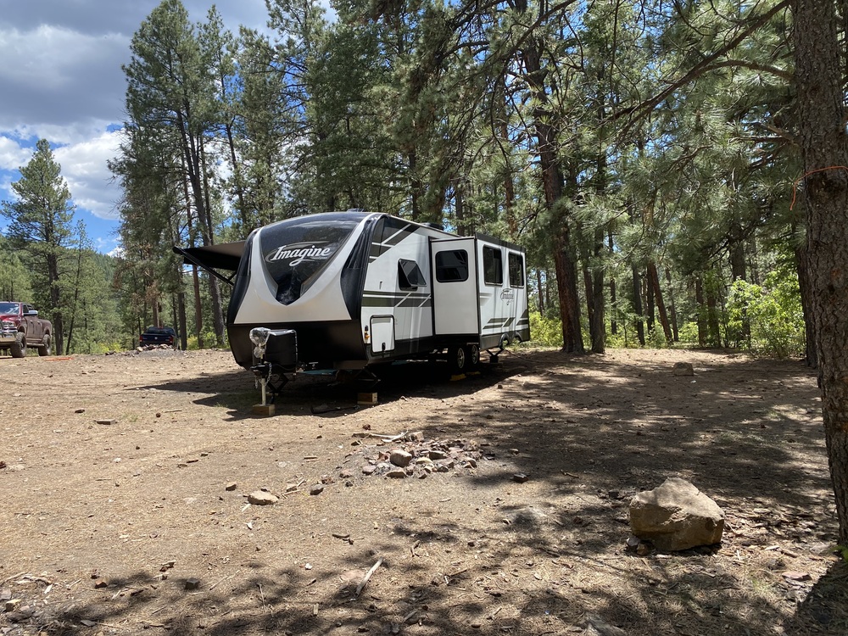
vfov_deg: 53.1
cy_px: 318
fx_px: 637
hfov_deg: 67.3
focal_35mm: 26
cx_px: 424
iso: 32
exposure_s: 1/957
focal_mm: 4.25
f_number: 1.8
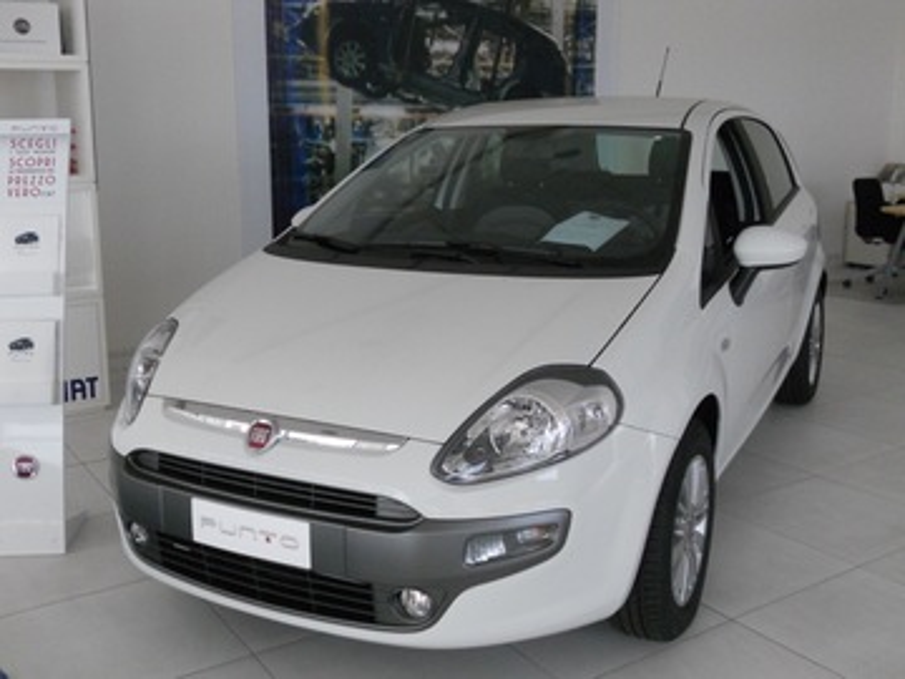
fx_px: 993
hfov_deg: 49.0
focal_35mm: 38
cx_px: 452
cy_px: 340
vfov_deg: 37.7
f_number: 3.9
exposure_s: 1/125
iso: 400
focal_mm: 6.9
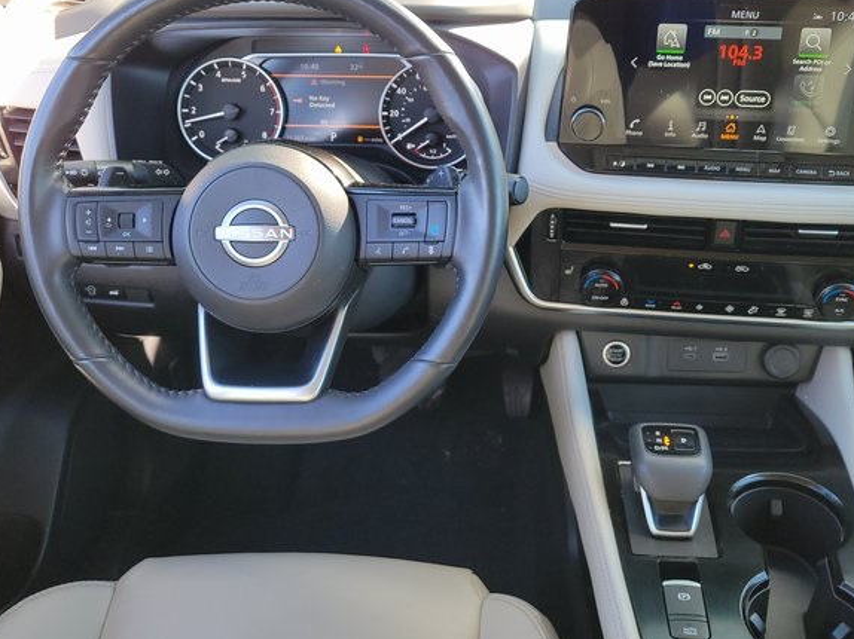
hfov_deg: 61.6
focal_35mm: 29
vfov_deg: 48.1
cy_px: 291
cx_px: 466
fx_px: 715
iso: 64
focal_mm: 5.4
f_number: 1.8
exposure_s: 1/120
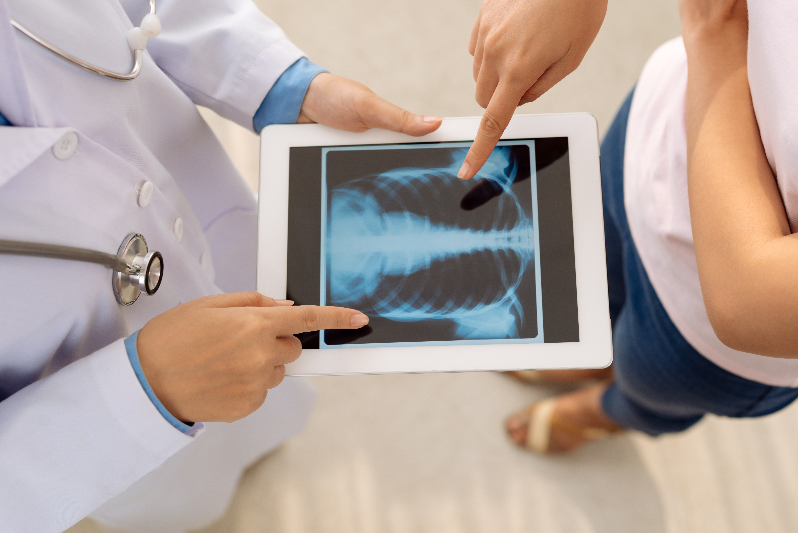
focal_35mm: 50
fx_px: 1109
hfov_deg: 39.6
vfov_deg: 27.0
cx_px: 399
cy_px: 266
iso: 200
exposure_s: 1/125
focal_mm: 50
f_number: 4
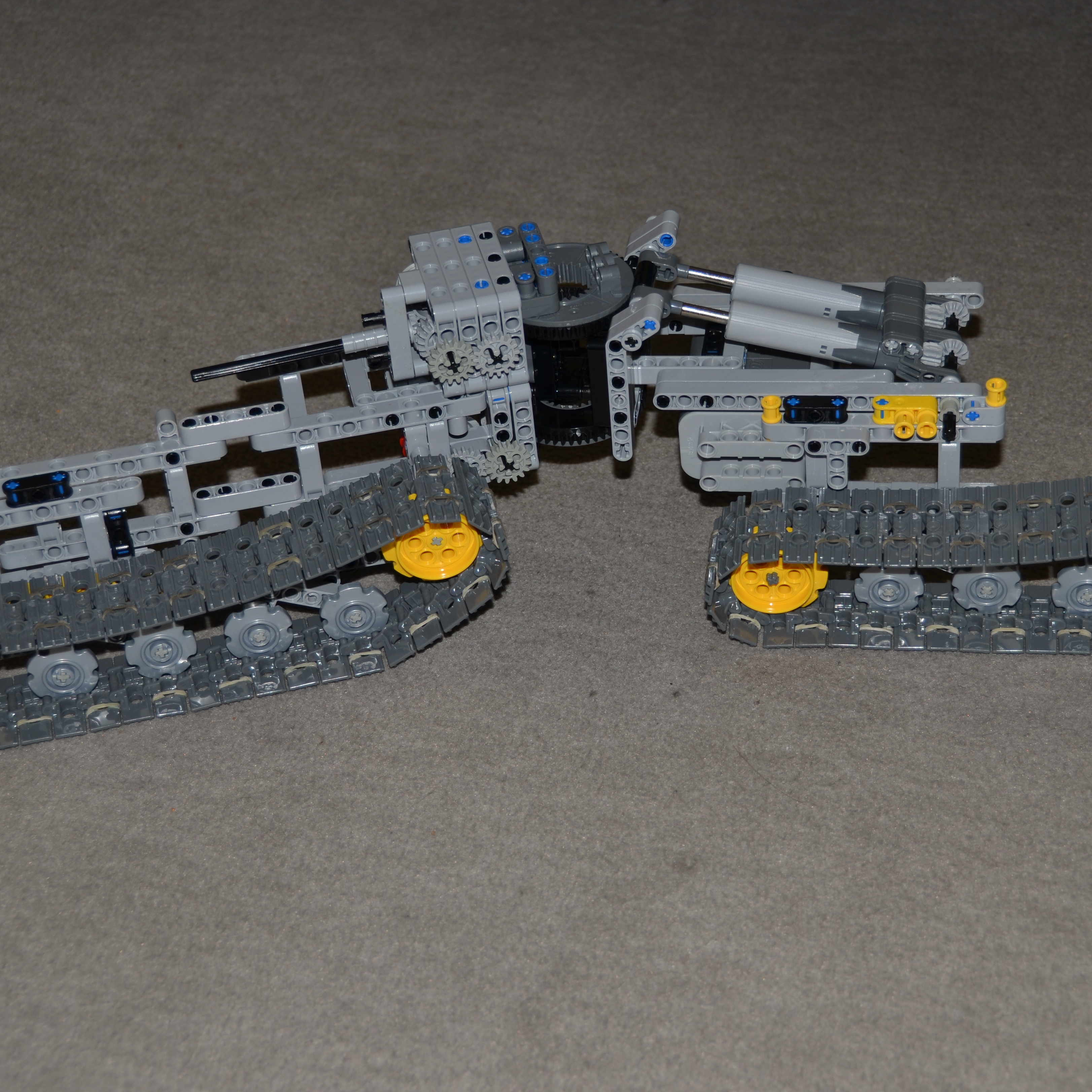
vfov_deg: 25.5
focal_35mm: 68
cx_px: 636
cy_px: 548
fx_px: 2414
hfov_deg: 25.5
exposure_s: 1/60
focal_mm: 35
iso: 100
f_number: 4.2
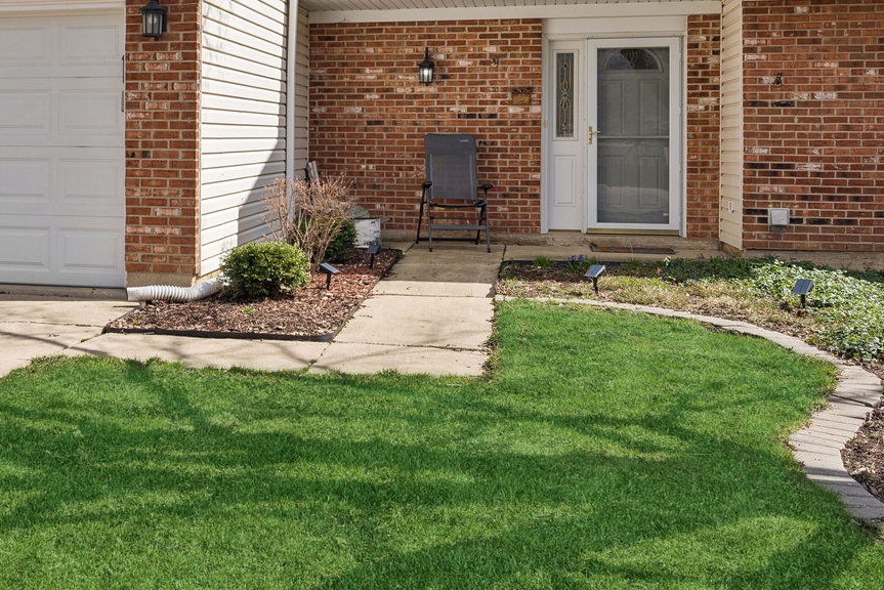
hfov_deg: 42.3
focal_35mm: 45
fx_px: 1105
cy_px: 38
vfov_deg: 28.5
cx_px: 226
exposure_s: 1/320
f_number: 9
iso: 200
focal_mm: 24
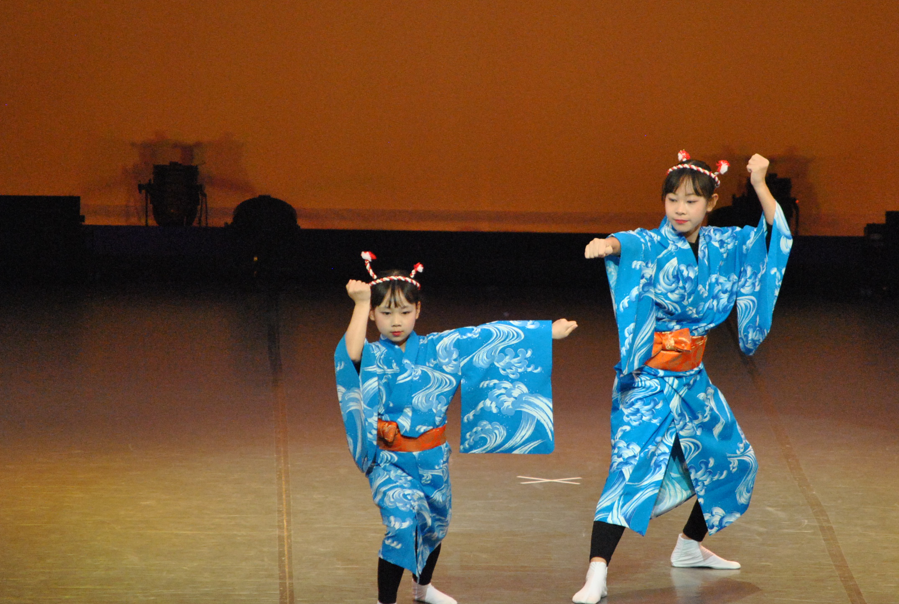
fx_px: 8851
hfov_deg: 5.8
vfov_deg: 3.9
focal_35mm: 354
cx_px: 519
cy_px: 301
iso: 1400
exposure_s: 1/500
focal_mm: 175
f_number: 5.3
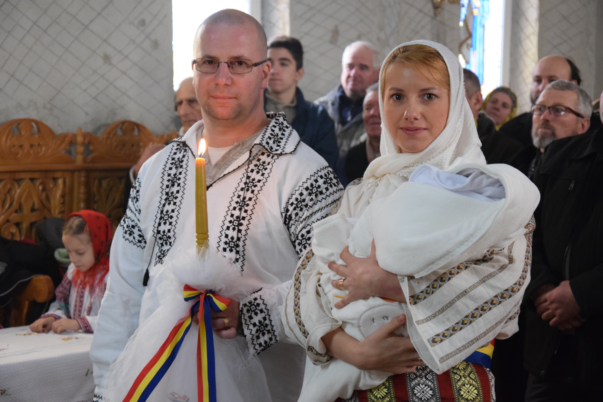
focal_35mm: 87
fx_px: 1457
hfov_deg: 23.4
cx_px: 302
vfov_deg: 15.7
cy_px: 201
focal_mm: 58
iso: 3200
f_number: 5
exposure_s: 1/60
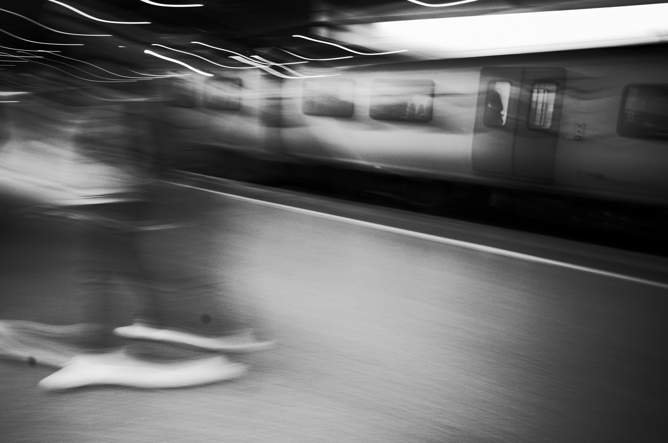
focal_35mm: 28
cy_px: 222
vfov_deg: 46.2
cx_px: 334
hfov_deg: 65.6
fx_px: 519
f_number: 2.8
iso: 100
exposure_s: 1/5
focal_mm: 18.3
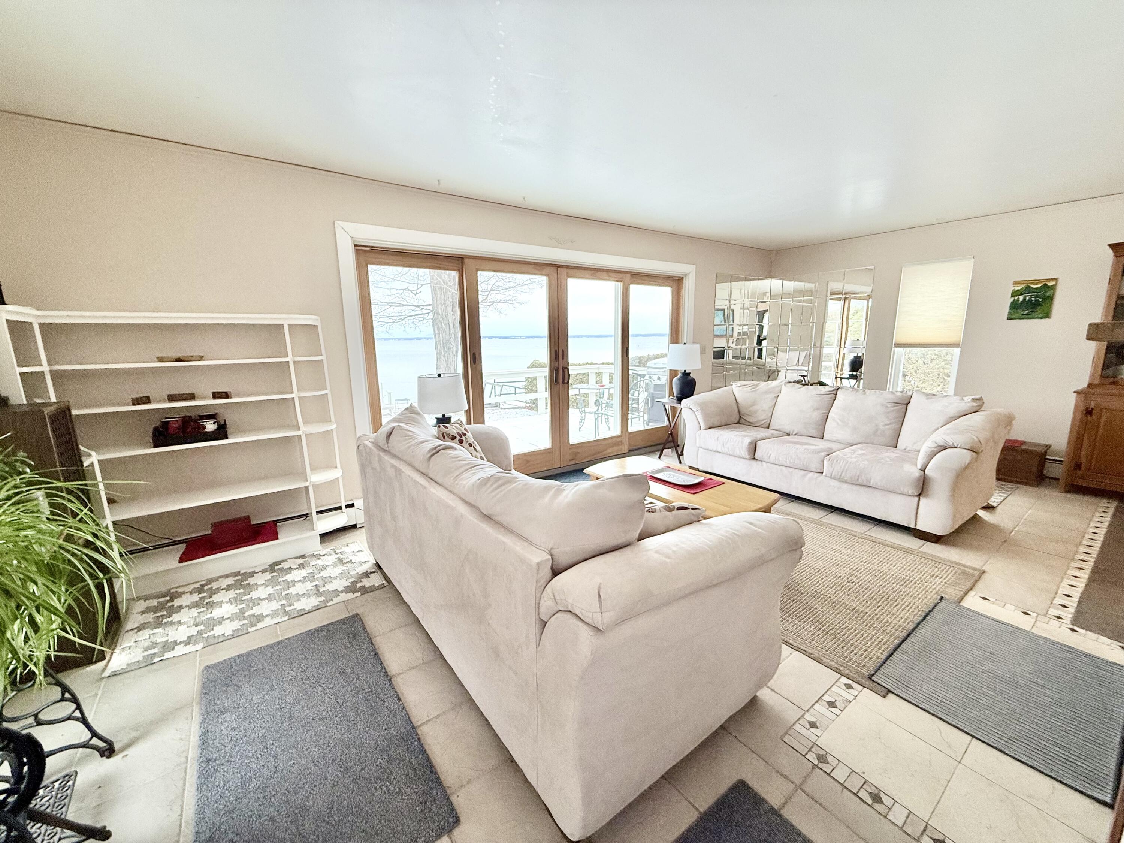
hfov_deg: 102.1
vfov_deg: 85.7
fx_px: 455
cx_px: 562
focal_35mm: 14
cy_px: 422
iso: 64
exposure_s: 1/182
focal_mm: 2.22
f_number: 2.2
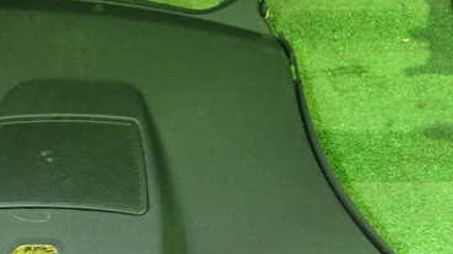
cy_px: 225
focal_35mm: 53
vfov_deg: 22.1
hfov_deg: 38.9
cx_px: 173
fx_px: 637
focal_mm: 5.5
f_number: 2.3
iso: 1000
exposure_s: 1/30
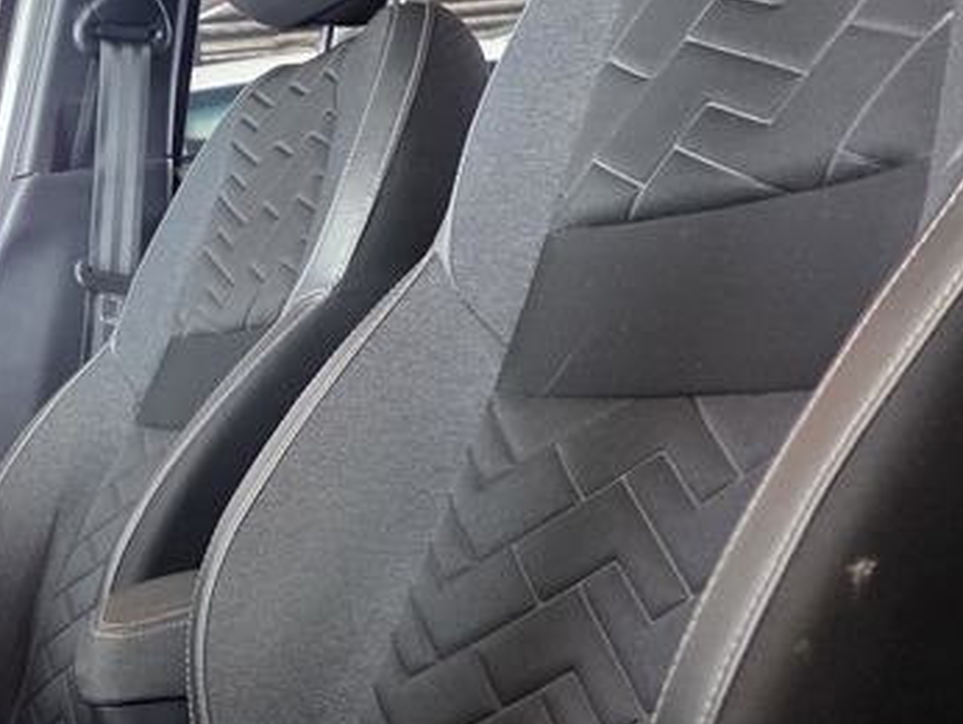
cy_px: 621
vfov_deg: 21.3
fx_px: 1893
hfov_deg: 24.5
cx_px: -323
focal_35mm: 68
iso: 640
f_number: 1.7
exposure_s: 1/100
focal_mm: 6.25
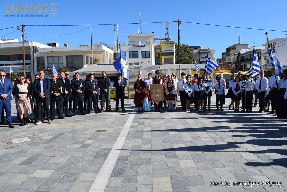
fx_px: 215
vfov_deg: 47.9
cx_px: 144
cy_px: 96
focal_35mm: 27
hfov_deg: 67.4
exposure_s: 1/400
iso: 200
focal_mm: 18
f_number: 10
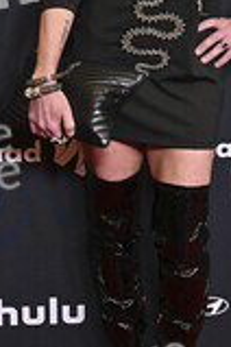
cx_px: 146
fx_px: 1165
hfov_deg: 11.3
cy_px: 68
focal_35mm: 121
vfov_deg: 16.8
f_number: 5.6
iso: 4000
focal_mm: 48
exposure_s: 1/250
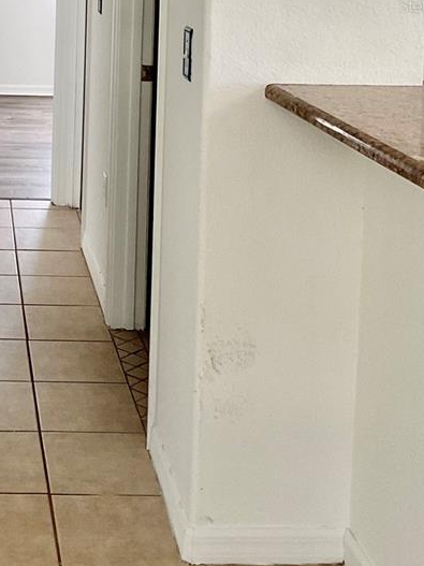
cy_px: 5
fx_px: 1078
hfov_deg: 21.4
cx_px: -8
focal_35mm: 66
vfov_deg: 27.7
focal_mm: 3
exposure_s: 1/50
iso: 64
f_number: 1.8
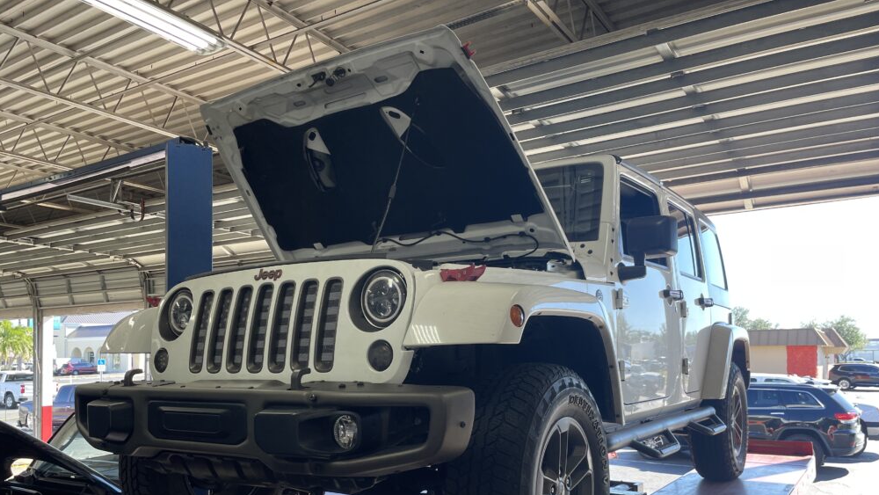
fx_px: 676
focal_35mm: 29
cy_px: 337
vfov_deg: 39.6
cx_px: 433
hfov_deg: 66.1
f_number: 1.6
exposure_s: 1/206
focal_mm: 4.2
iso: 32
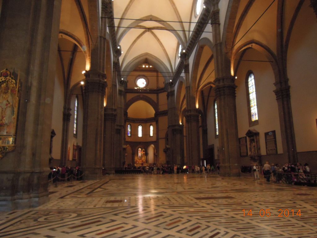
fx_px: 220
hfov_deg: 71.6
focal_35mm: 24
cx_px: 158
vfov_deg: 56.8
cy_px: 119
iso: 800
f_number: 2.8
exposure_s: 1/30
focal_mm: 4.3
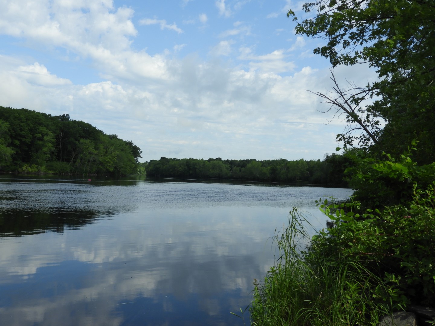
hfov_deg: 52.6
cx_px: 218
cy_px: 163
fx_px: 440
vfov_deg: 40.7
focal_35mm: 35
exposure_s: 1/1000
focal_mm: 6.3
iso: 100
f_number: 3.8
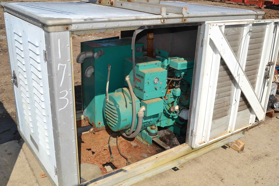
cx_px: 140
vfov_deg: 38.4
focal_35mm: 34
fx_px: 267
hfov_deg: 55.1
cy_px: 93
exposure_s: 1/200
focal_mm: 23
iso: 100
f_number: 10
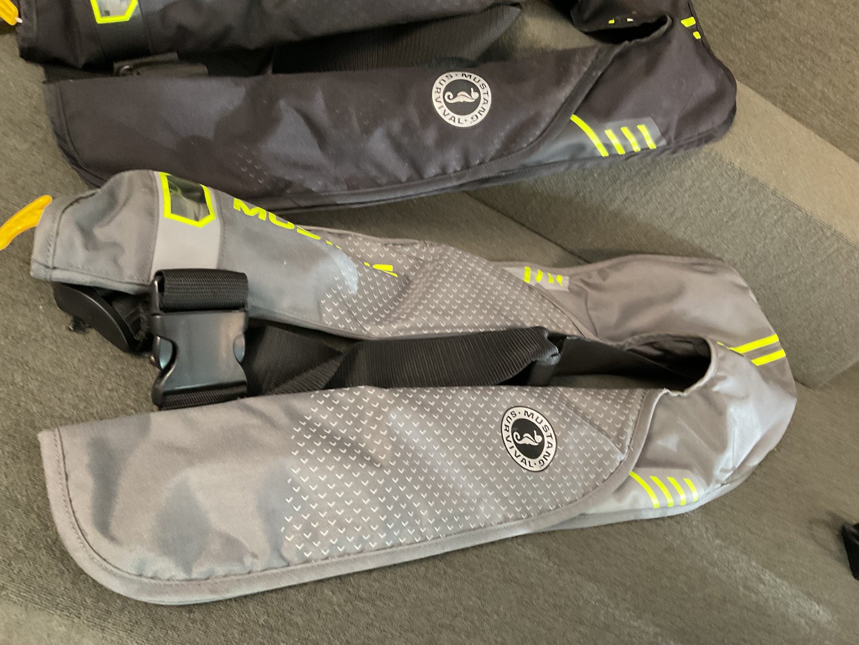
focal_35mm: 29
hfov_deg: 61.7
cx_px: 430
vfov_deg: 48.2
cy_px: 322
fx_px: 720
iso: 320
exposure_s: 1/33
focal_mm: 3
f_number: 1.8
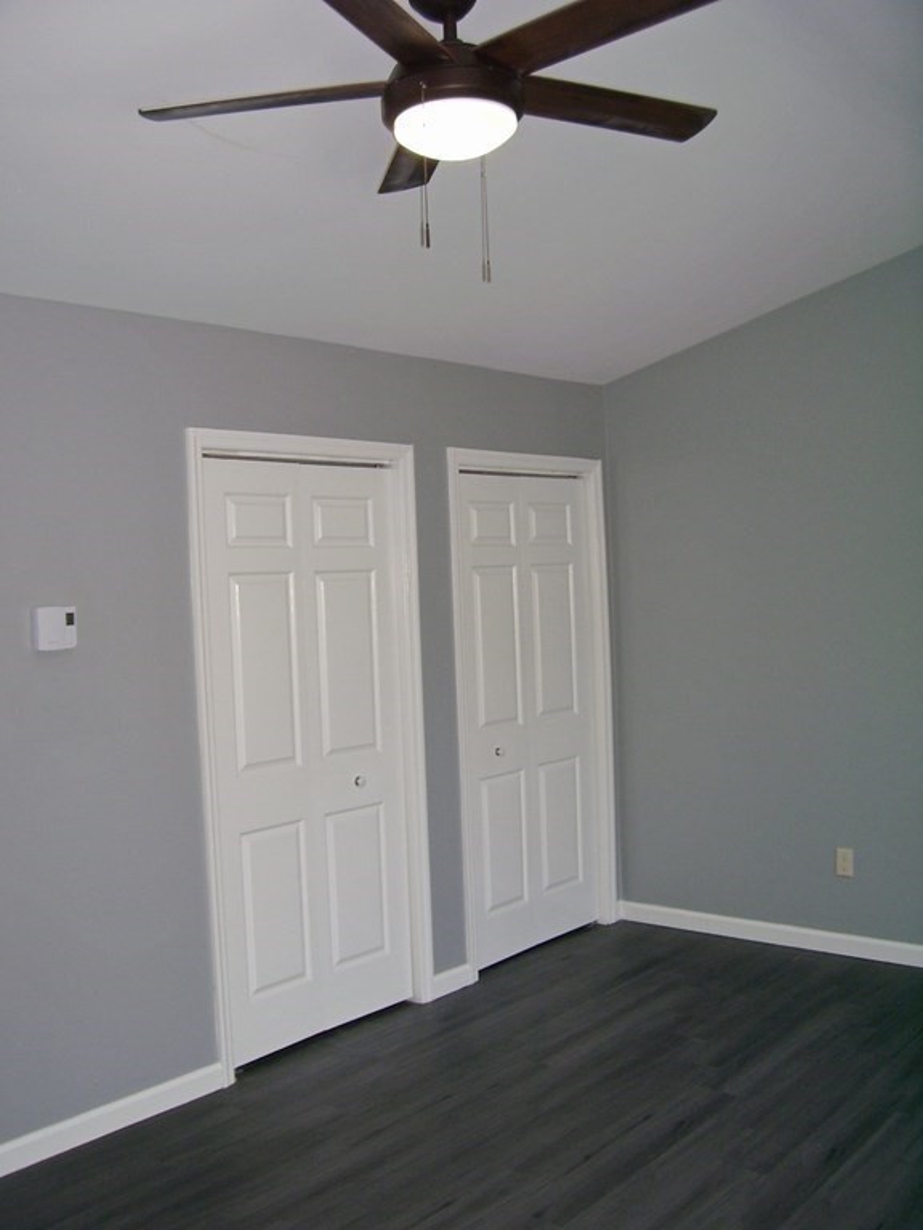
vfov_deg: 54.0
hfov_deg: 41.8
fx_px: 1209
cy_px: 615
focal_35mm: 34
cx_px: 462
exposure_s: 1/60
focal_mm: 5.6
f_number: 2.7
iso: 80
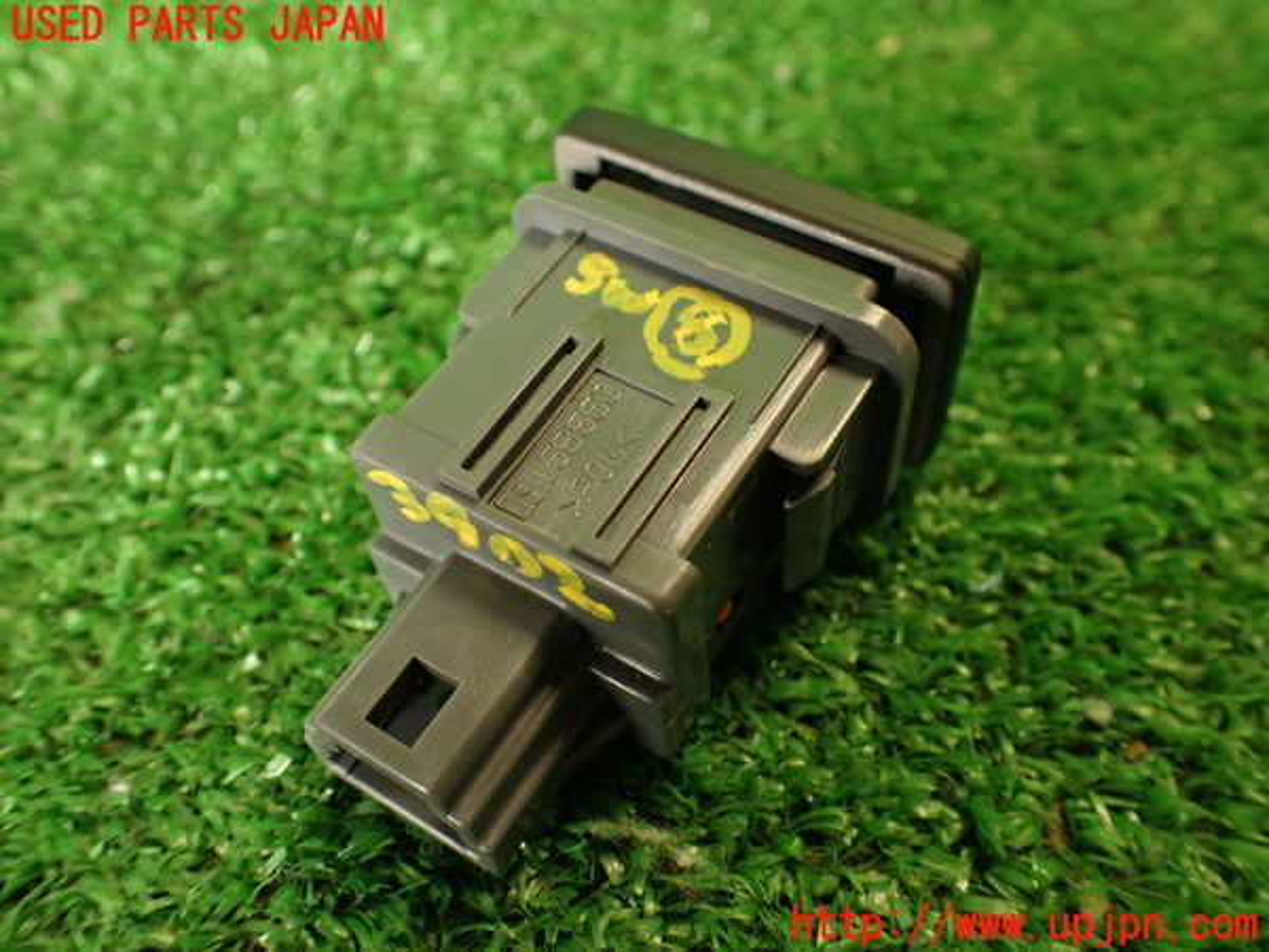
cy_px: 476
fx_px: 1173
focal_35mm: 32
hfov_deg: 56.8
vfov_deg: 44.2
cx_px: 634
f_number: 2.4
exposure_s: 1/30
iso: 250
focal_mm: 5.79
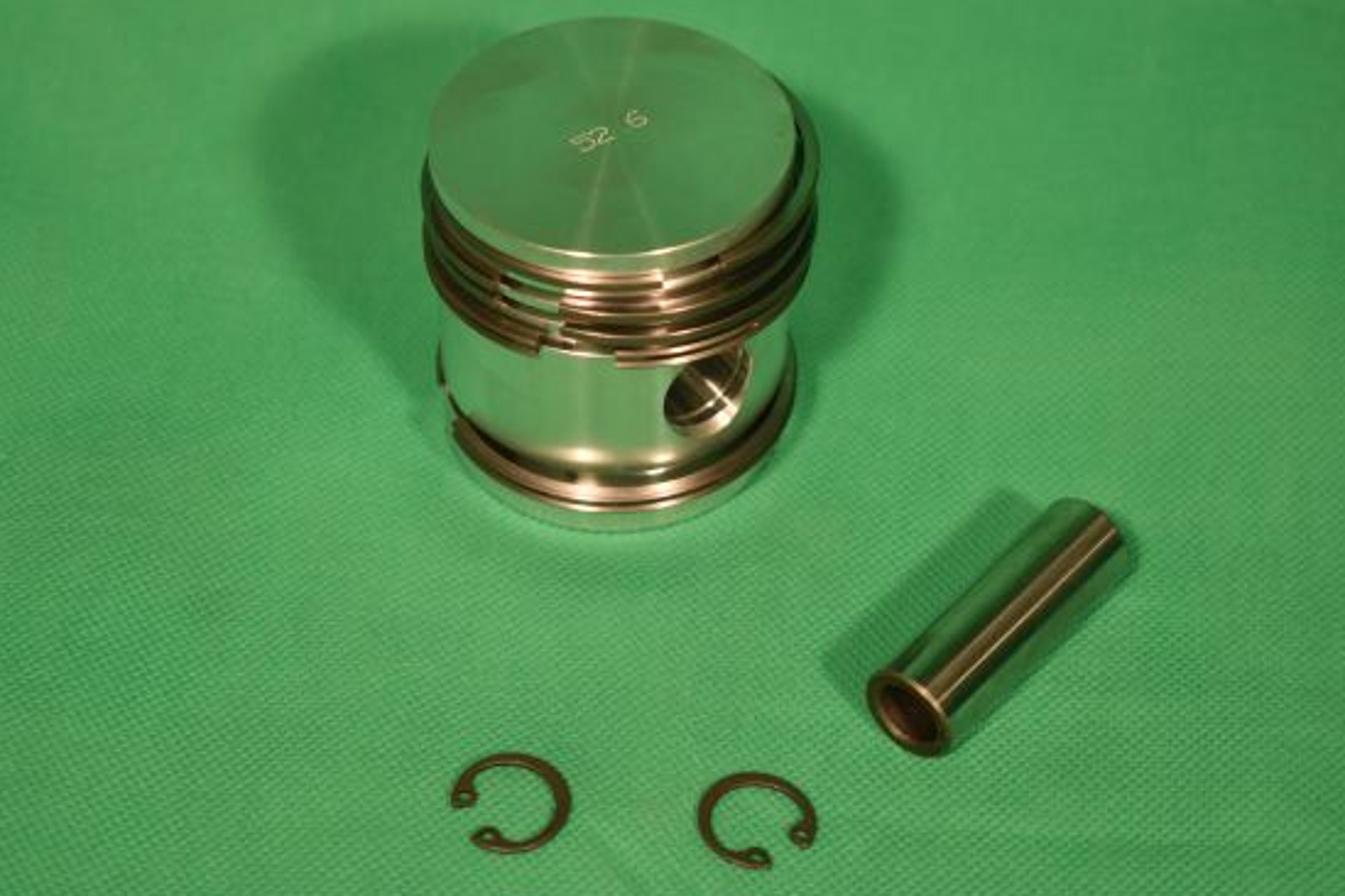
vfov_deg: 16.7
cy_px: 438
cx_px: 686
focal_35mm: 82
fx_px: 3063
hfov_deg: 24.8
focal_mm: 50
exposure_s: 1/80
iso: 140
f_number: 5.6
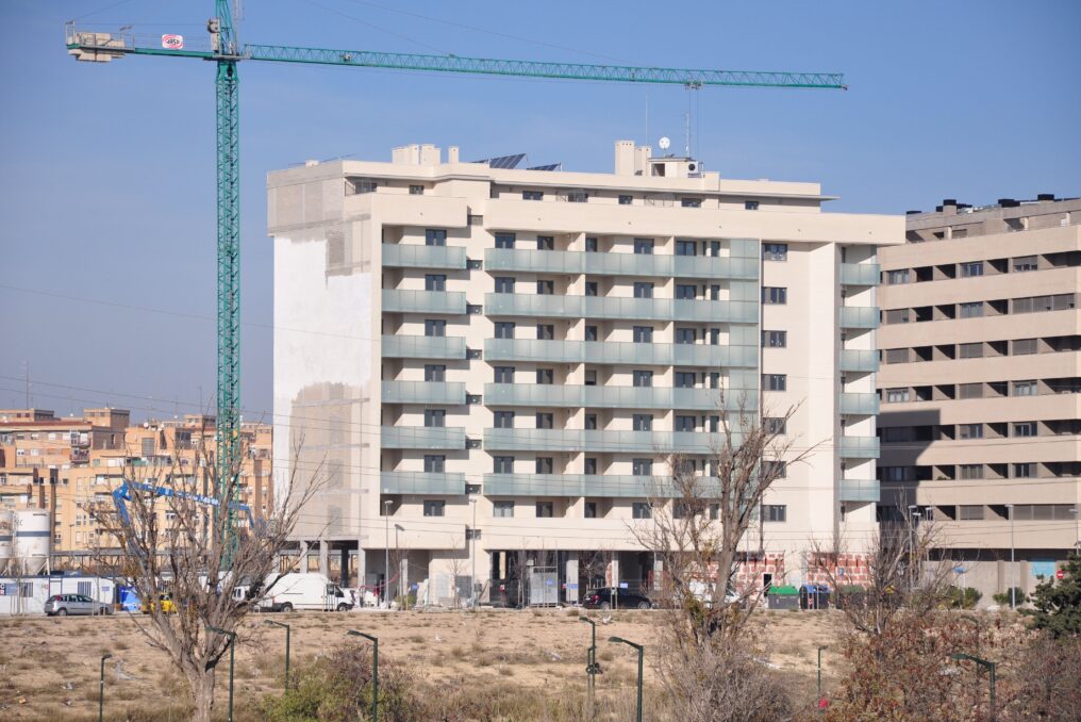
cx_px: 544
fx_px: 4761
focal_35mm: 159
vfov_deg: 8.7
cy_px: 361
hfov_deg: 13.0
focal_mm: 105
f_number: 8
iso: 200
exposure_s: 1/1000
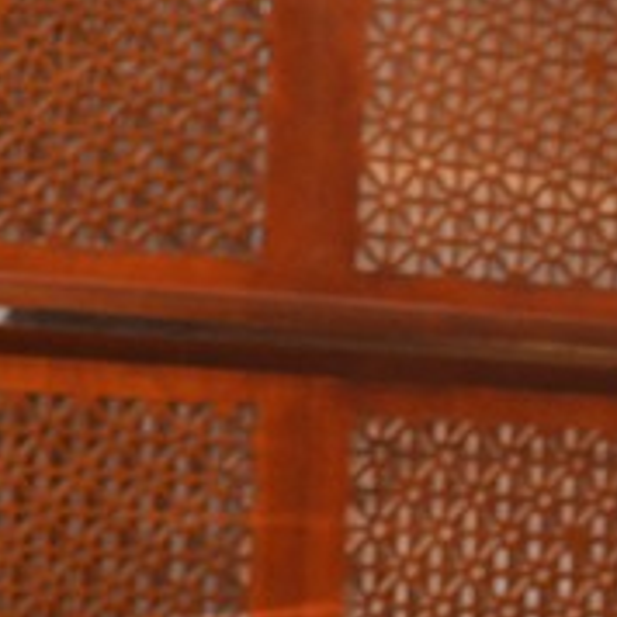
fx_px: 7098
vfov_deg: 4.9
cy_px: 894
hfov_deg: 4.9
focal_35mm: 352
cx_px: 1439
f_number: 5.3
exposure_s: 1/60
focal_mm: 48
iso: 1100
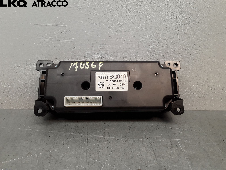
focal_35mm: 28
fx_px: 183
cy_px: 85
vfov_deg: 49.7
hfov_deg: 63.4
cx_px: 113
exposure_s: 1/100
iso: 40
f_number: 1.9
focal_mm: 2.91
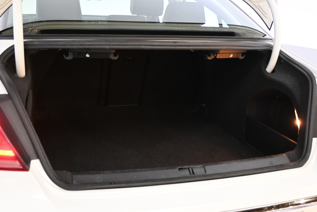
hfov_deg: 47.2
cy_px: 106
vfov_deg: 32.4
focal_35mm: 41
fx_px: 363
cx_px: 158
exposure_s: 1/40
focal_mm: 27.5
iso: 2800
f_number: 4.5
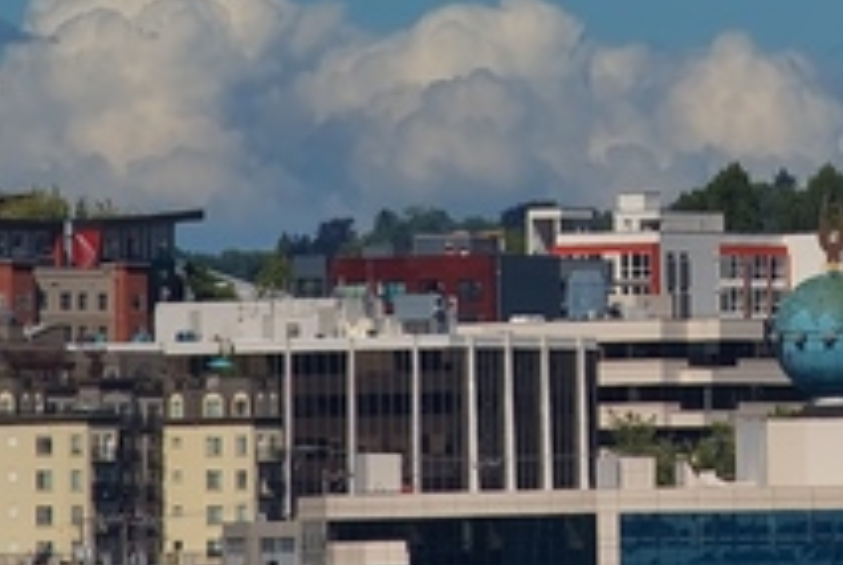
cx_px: 819
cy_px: -44
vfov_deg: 1.9
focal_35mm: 723
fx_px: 16954
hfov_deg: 2.8
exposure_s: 1/400
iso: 100
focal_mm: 120
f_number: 10
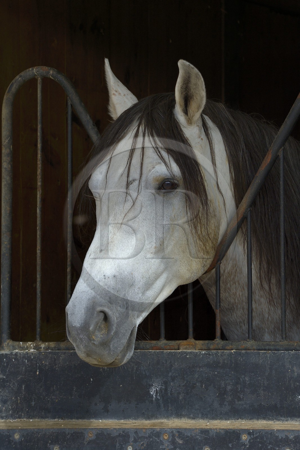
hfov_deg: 6.9
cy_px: 225
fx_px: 2501
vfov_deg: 10.3
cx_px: 150
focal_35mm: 200
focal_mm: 200
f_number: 10
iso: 400
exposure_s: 1/400
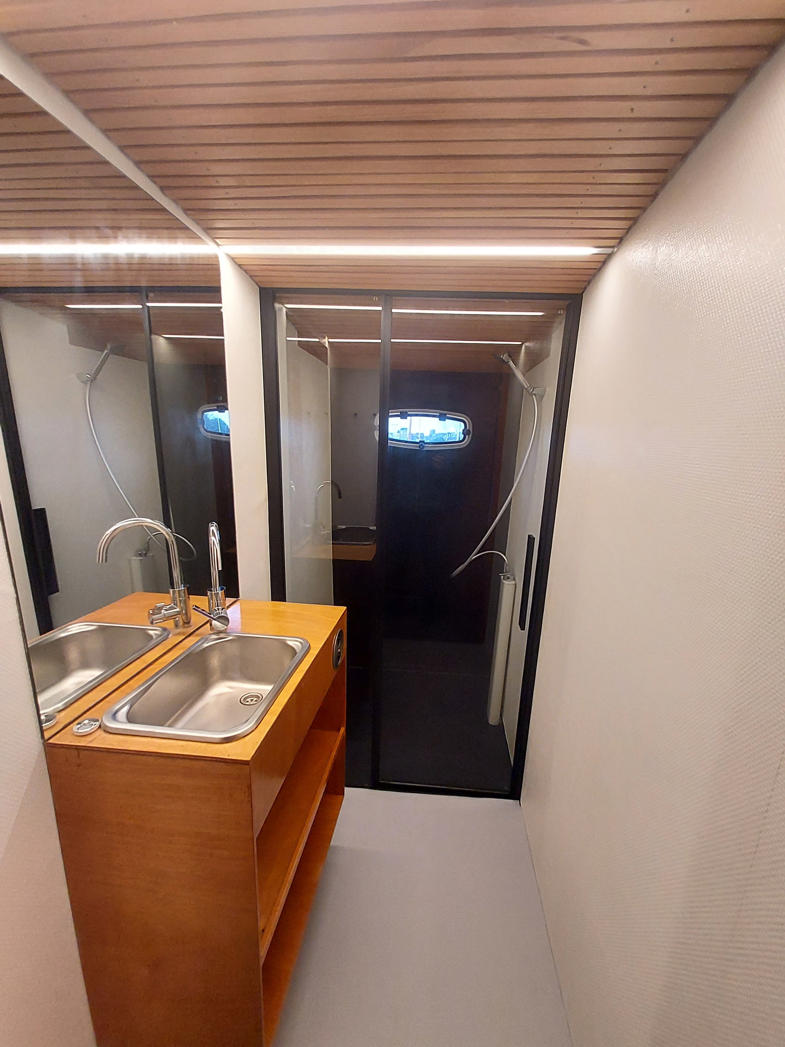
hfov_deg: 89.9
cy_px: 524
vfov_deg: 106.2
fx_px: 393
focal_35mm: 13
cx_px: 392
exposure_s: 1/60
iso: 200
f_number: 2.2
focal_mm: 1.42
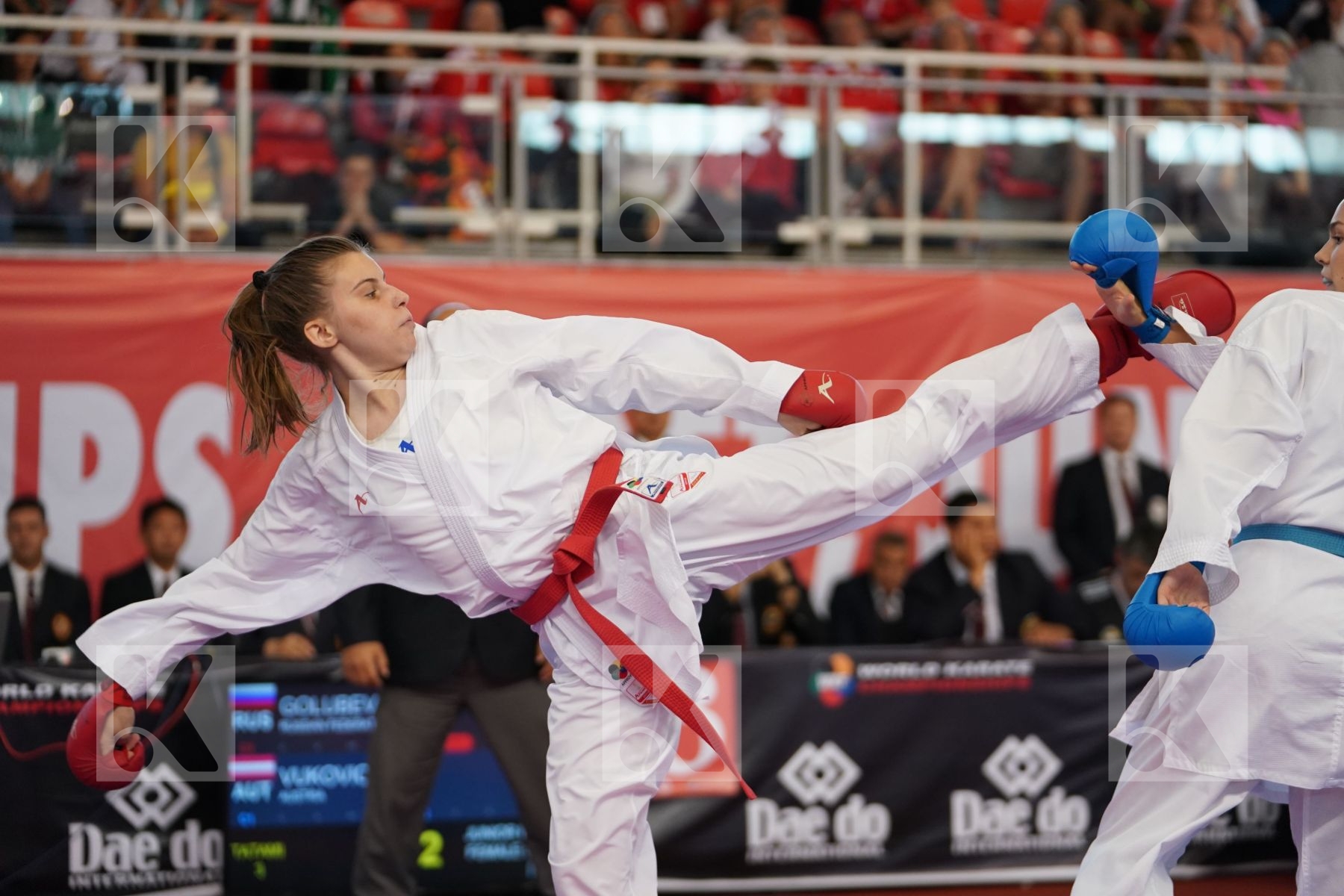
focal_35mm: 112
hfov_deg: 18.3
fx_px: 4181
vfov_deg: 12.2
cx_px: 672
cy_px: 448
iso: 2000
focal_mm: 112
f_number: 2.8
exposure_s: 1/1000
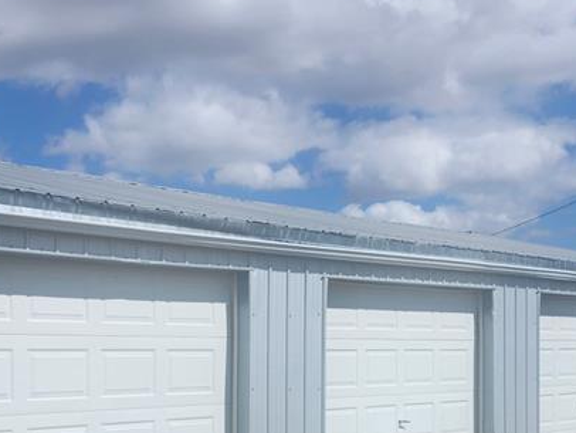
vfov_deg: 24.6
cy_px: 386
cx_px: 231
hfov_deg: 33.1
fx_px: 966
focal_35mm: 58
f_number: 1.8
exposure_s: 1/3628
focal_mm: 5.54
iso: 25
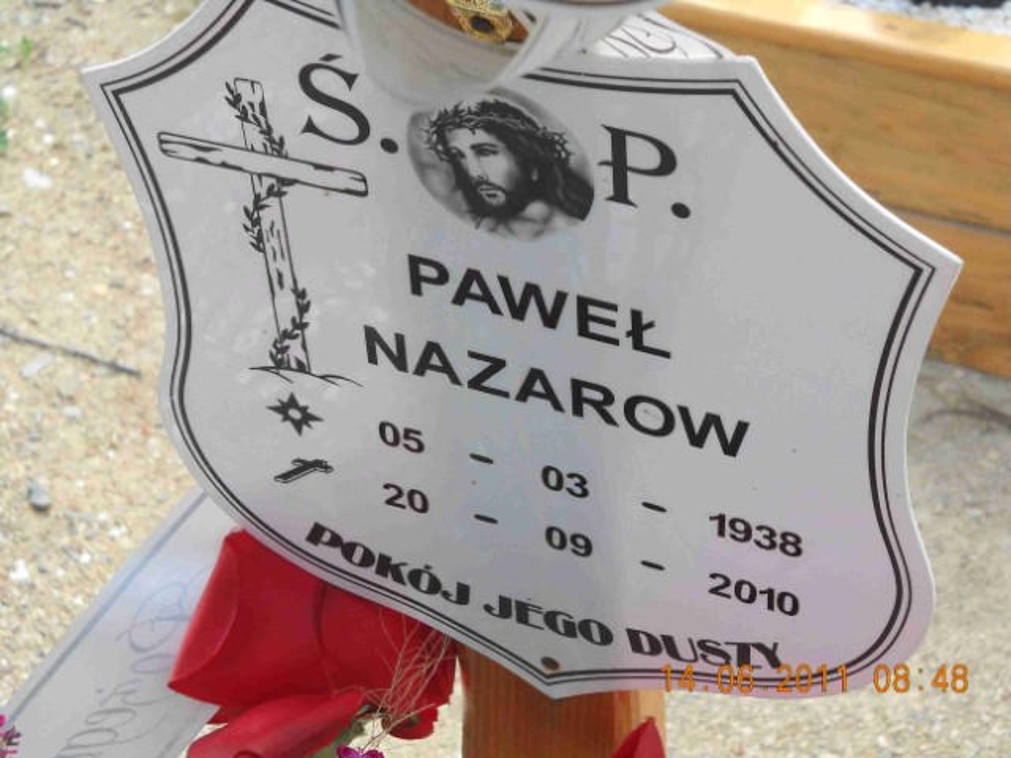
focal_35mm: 90
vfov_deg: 16.4
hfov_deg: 21.8
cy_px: 379
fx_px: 2629
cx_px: 506
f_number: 4.8
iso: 64
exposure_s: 1/129
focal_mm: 14.9
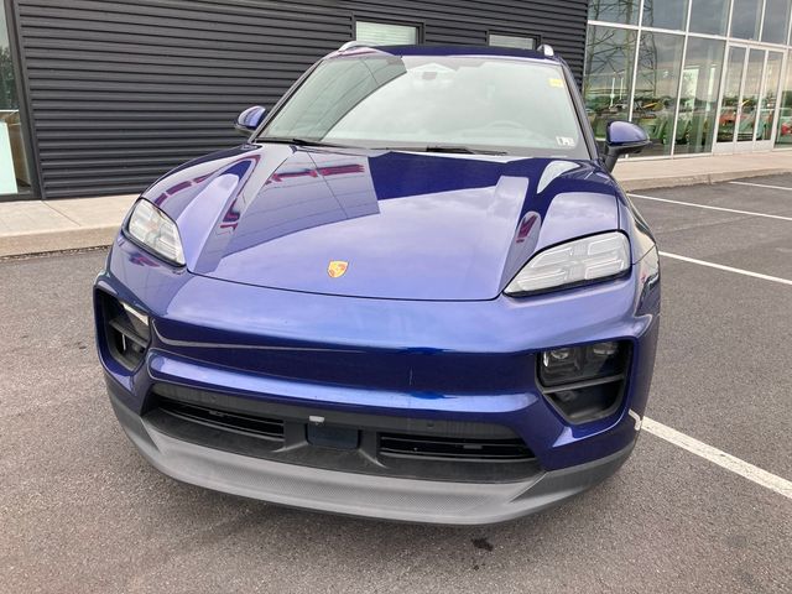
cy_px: 297
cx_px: 396
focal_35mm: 28
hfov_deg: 63.4
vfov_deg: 49.7
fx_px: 641
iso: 40
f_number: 1.8
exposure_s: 1/121
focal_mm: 3.99
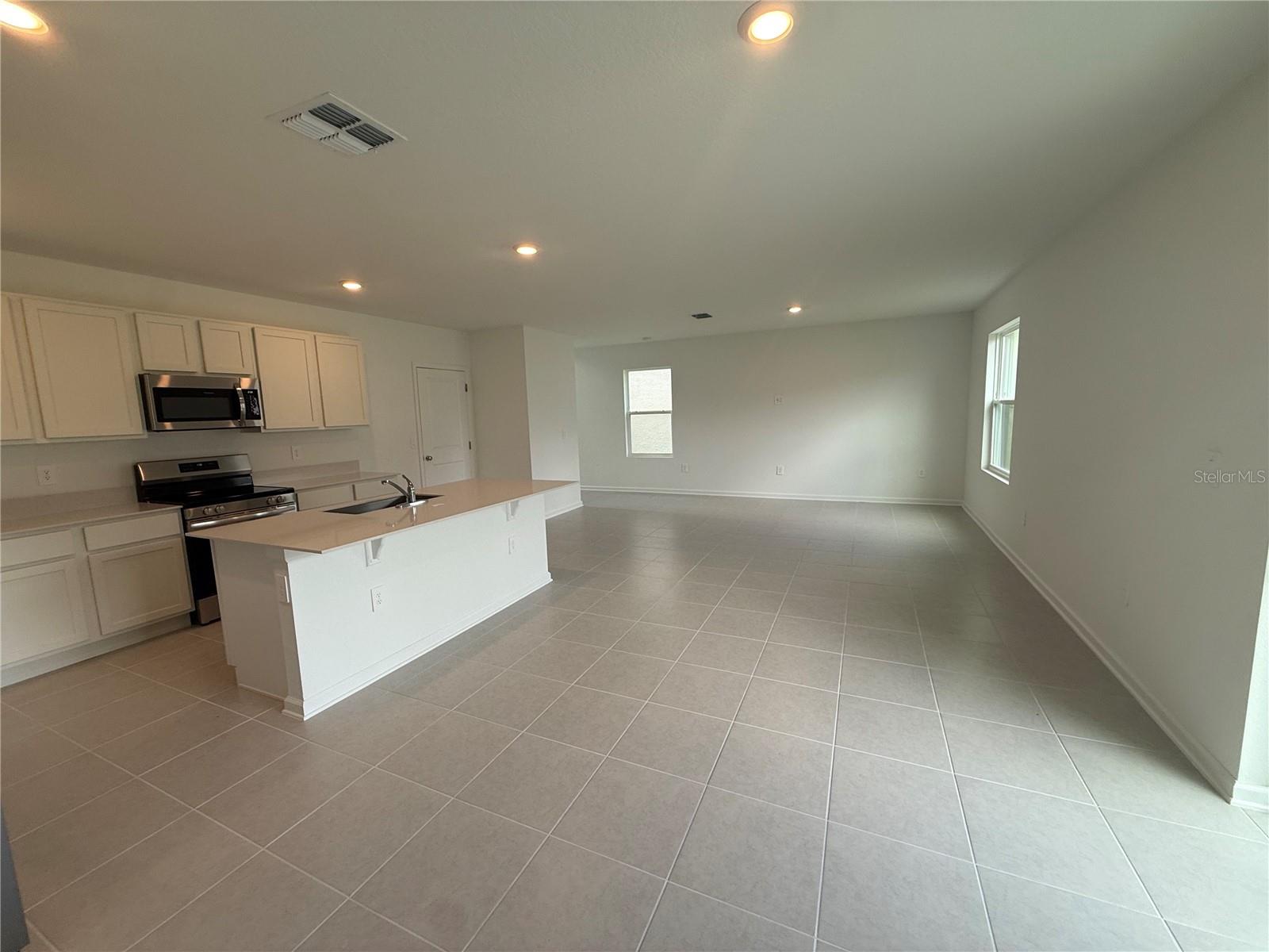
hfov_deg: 102.1
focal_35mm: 14
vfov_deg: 85.7
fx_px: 513
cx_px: 634
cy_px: 476
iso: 64
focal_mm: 2.22
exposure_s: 1/120
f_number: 2.2
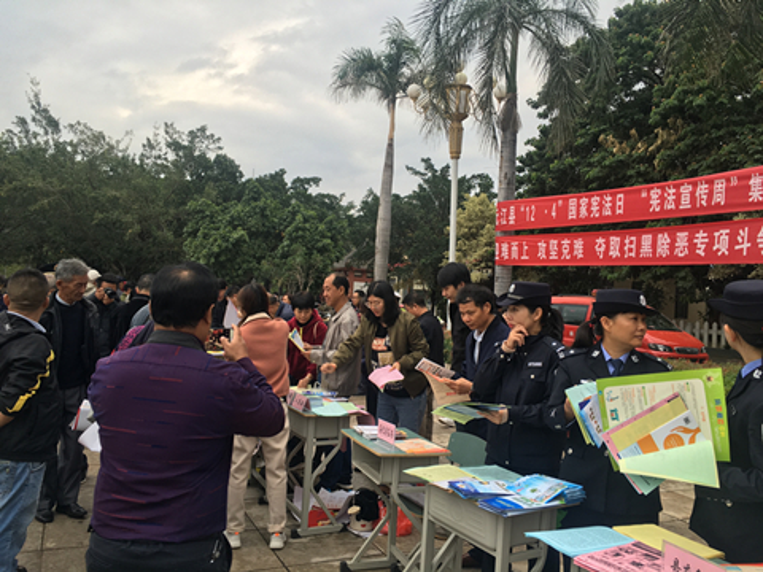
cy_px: 286
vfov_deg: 48.2
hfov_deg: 61.7
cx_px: 382
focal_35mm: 29
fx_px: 639
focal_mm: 4.15
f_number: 2.2
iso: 25
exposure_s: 1/120
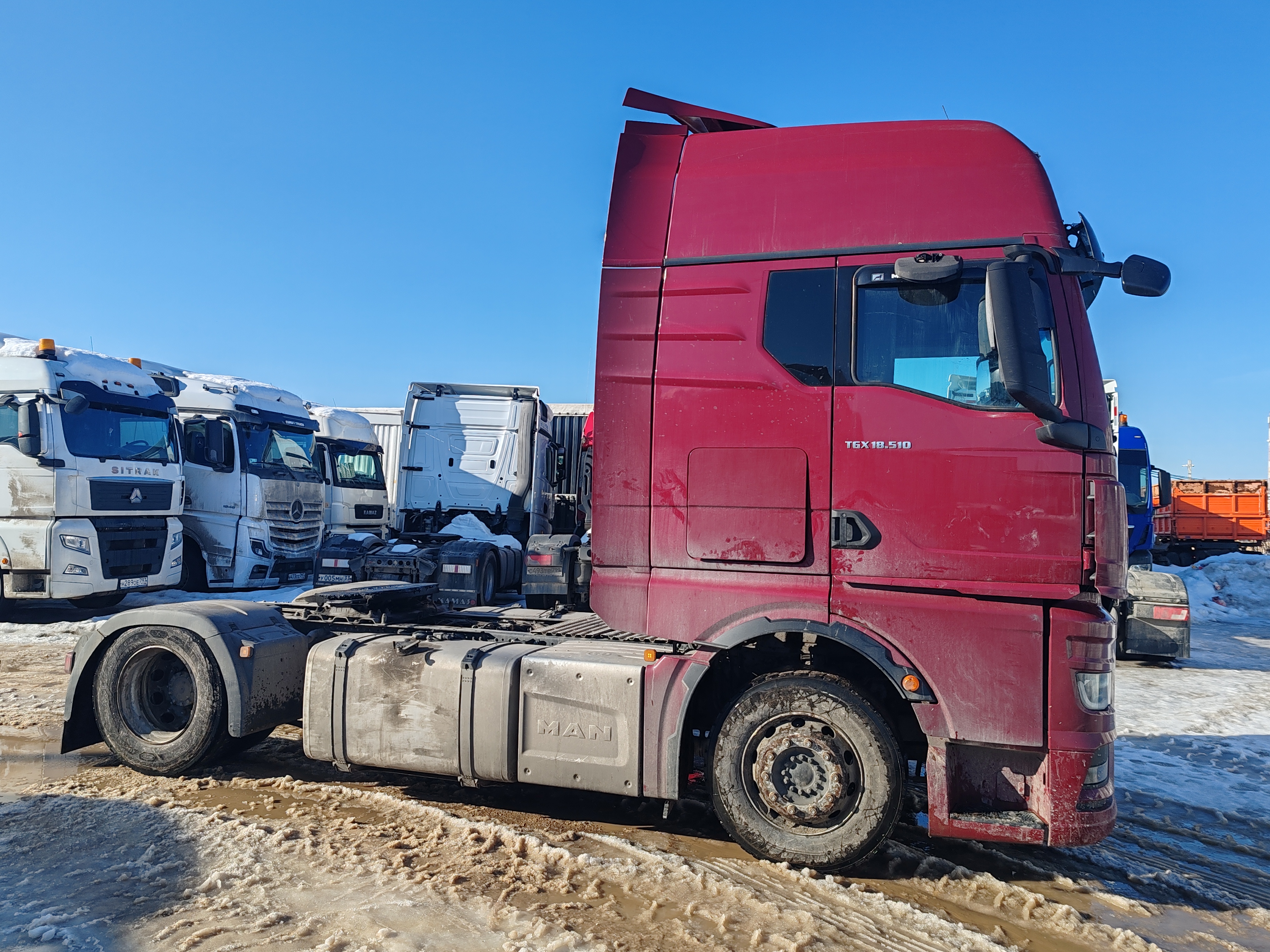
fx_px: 991
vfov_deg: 51.4
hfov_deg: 65.3
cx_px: 635
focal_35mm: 27
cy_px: 476
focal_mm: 6.12
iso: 50
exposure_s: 1/450
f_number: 1.9
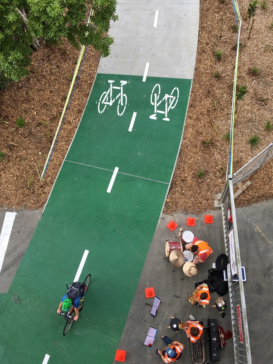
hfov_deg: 46.8
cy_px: 180
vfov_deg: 60.0
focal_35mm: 30
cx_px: 135
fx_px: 316
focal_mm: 4.15
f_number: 2.2
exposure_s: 1/225
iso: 25
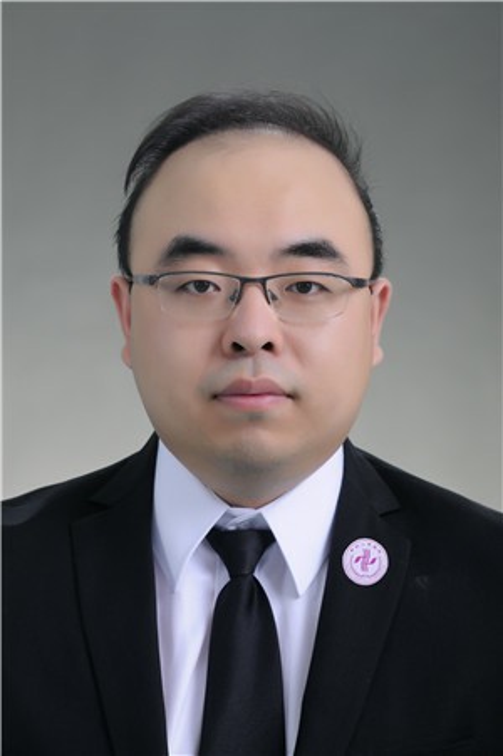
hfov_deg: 10.7
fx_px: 2676
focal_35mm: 128
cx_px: 252
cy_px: 378
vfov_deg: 16.1
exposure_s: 1/125
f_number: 5.6
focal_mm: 85
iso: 160
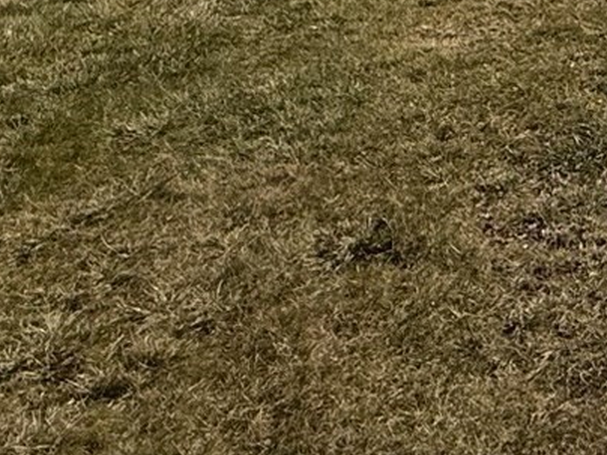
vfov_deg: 16.1
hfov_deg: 21.2
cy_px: -455
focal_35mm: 71
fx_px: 1245
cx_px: 1005
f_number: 2.2
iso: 50
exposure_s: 1/3663
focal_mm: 2.22
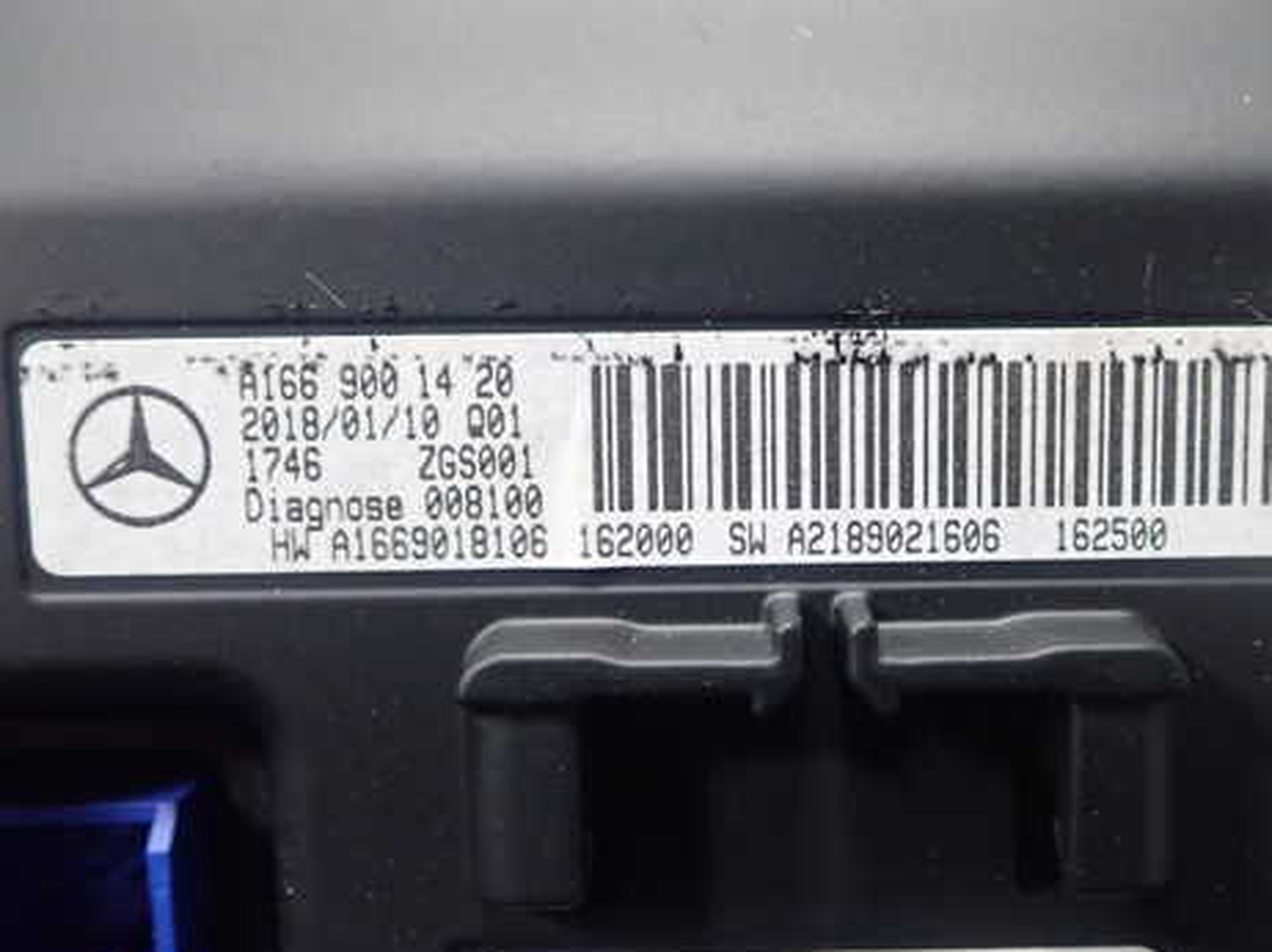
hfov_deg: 47.5
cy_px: 509
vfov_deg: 36.8
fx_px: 1432
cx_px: 779
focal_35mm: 39
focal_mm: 5.5
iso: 640
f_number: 2.3
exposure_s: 1/125
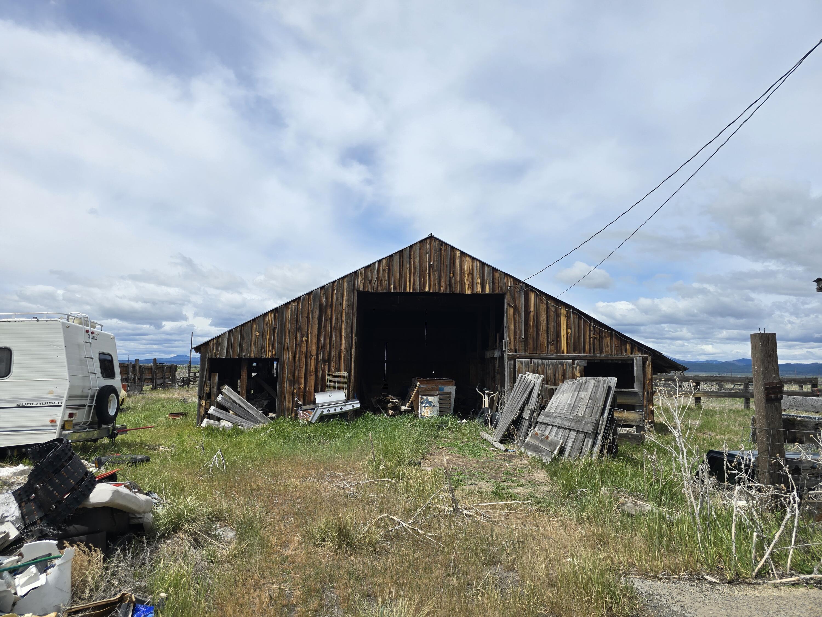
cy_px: 308
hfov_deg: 73.9
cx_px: 411
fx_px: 546
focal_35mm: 23
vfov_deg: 58.9
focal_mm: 6.3
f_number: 1.7
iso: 12
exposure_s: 1/1472
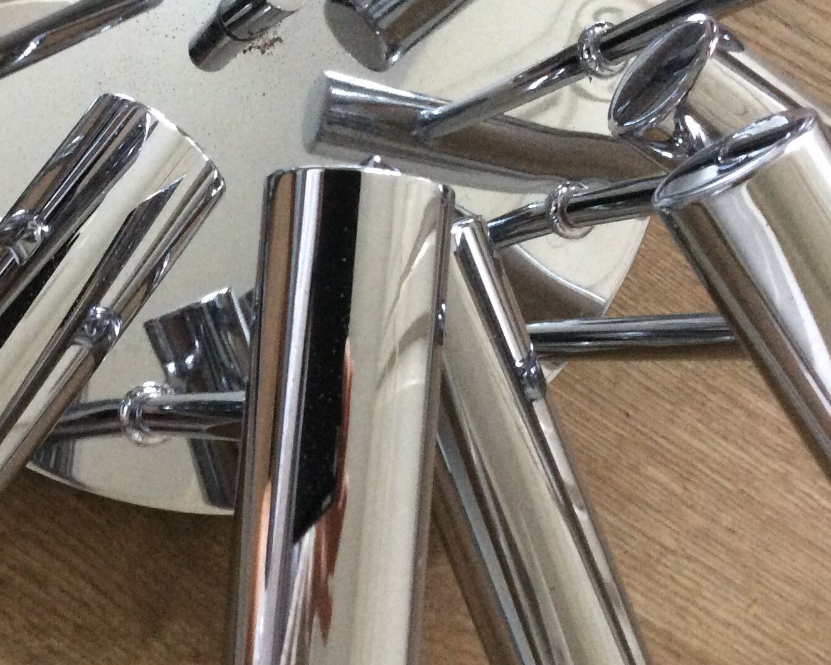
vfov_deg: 25.0
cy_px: 295
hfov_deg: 30.5
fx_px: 1500
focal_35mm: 61
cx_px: 219
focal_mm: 3.3
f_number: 2.4
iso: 250
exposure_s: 1/25
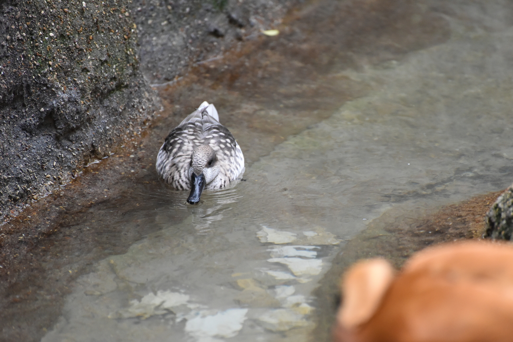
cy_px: 171
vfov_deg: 4.6
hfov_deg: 6.9
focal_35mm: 300
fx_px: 4276
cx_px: 256
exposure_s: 1/640
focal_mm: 300
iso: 4000
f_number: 5.6
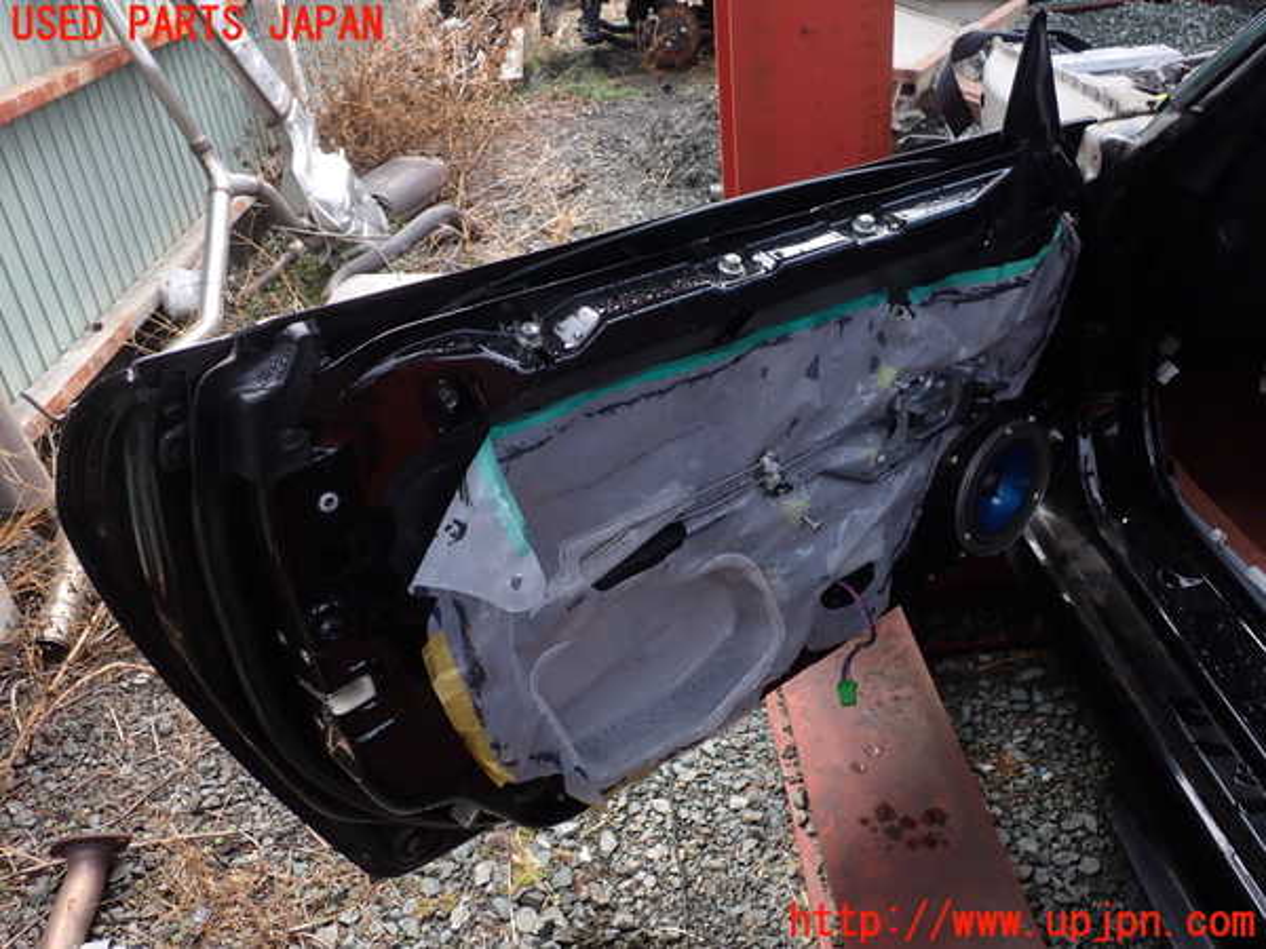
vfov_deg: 46.8
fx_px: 1097
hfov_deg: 60.0
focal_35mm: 30
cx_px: 633
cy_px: 474
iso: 100
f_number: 3.2
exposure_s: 1/160
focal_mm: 5.4
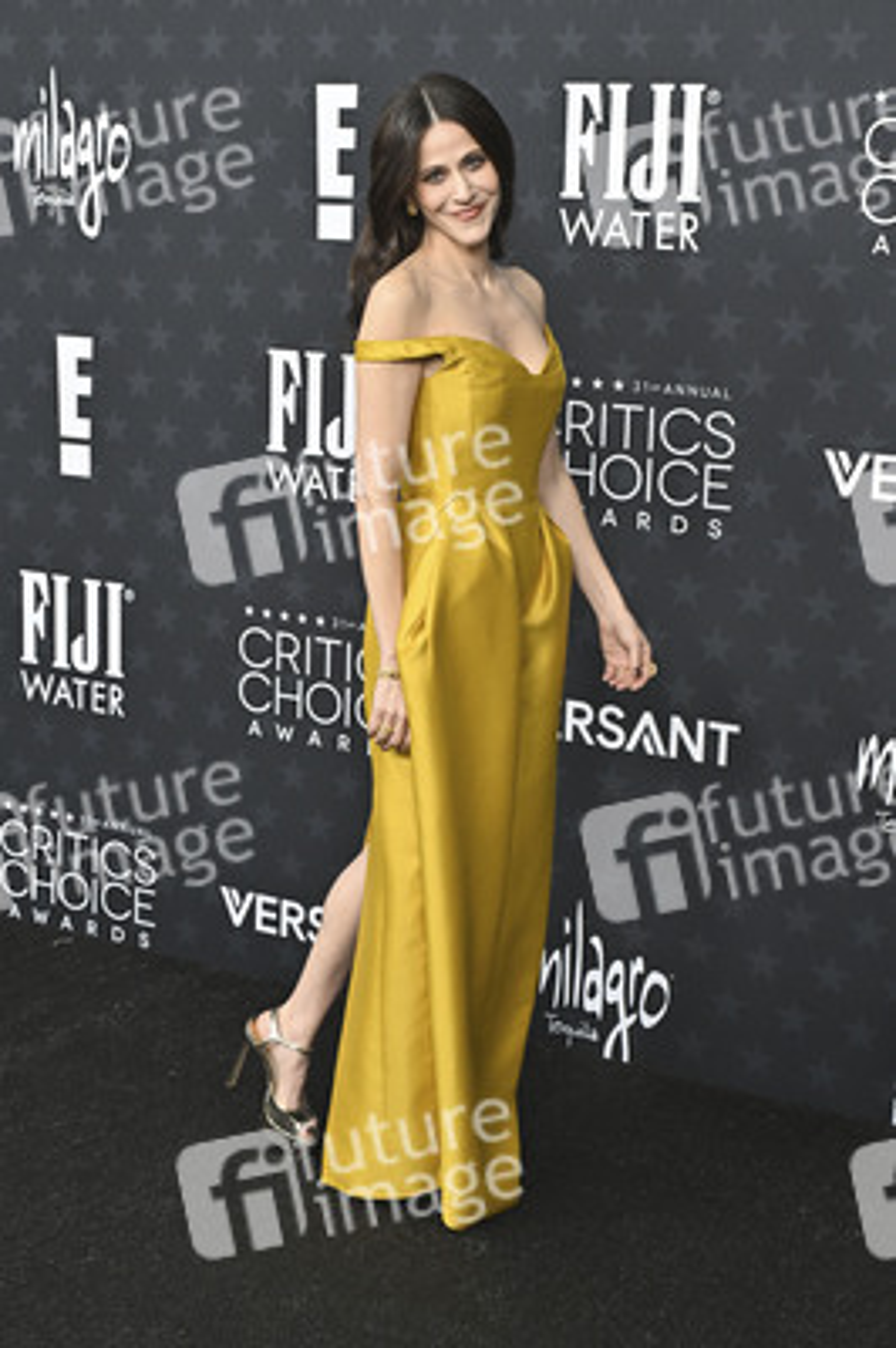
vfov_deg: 35.1
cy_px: 674
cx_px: 448
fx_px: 2132
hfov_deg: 23.7
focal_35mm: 57
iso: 1250
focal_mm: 38
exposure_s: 1/320
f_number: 5.6
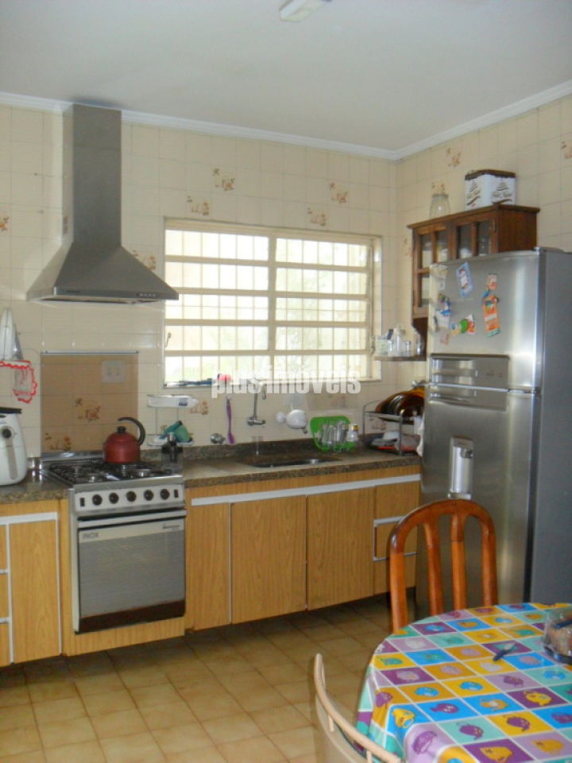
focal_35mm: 35
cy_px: 382
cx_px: 286
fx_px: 771
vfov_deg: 52.6
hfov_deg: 40.7
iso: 240
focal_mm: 6.3
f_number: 3
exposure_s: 1/45
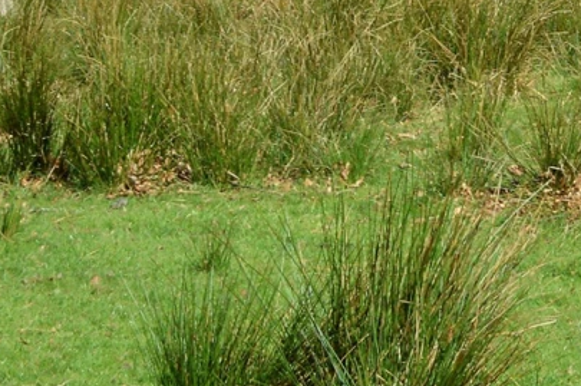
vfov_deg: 7.1
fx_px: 2982
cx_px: 1161
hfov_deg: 10.3
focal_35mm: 185
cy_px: -441
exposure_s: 1/250
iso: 100
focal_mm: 26
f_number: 8
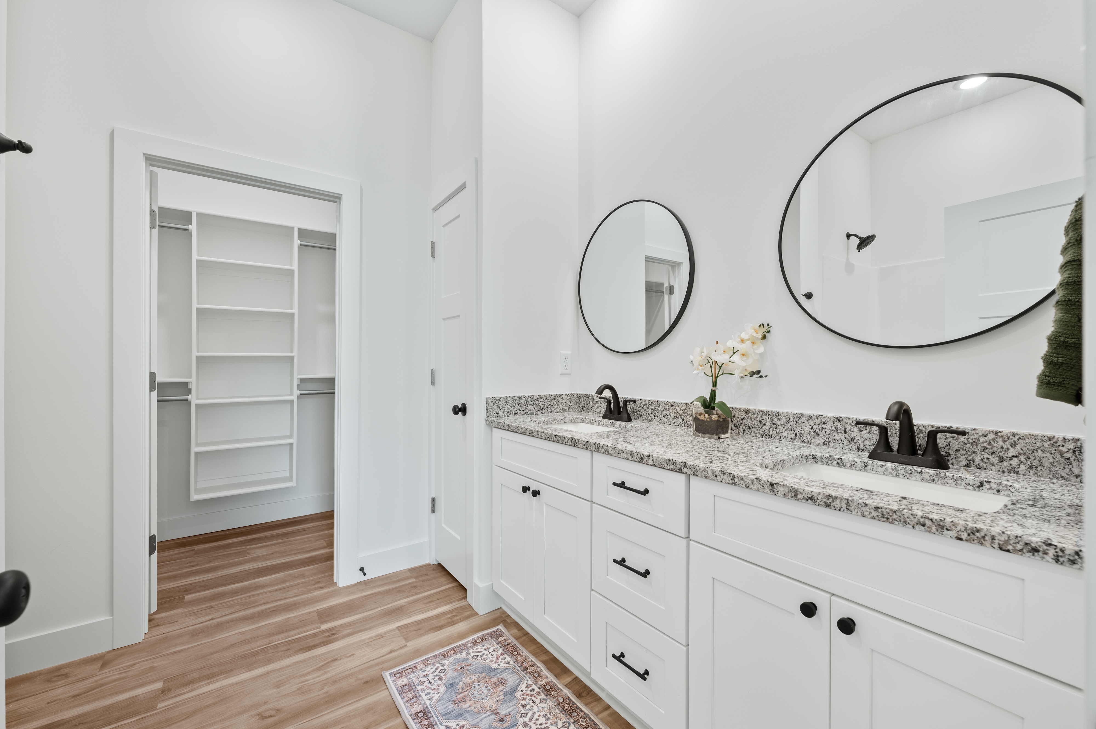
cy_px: 364
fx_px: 426
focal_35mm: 14
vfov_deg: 81.1
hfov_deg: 104.3
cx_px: 548
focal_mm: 14
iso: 200
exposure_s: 1/5
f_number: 8
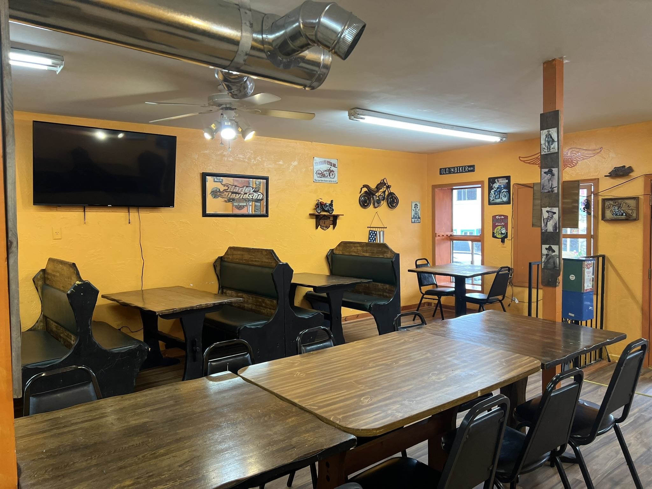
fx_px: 490
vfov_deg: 53.1
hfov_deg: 67.3
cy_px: 244
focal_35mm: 26
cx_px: 326
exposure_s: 1/120
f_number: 1.5
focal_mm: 5.7
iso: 100
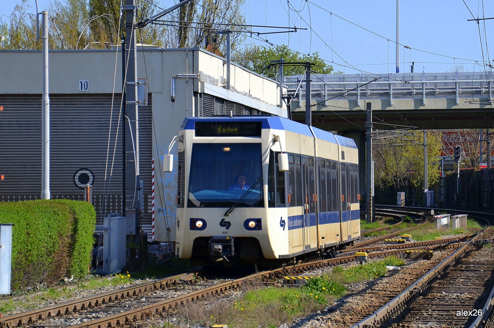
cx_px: 247
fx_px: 1891
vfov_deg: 9.9
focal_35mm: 138
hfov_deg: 14.9
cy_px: 164
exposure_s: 1/500
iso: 140
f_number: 5.6
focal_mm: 92
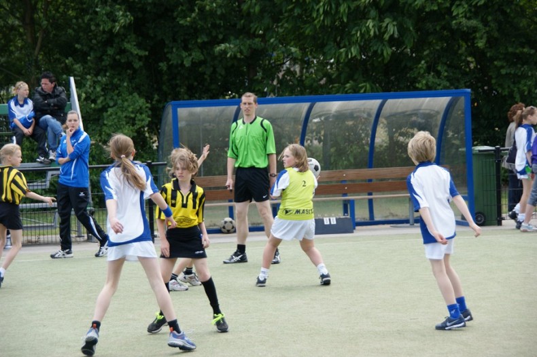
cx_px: 268
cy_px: 178
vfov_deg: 10.7
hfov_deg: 16.1
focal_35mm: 128
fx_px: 1901
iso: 200
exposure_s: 1/400
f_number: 5.6
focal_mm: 85
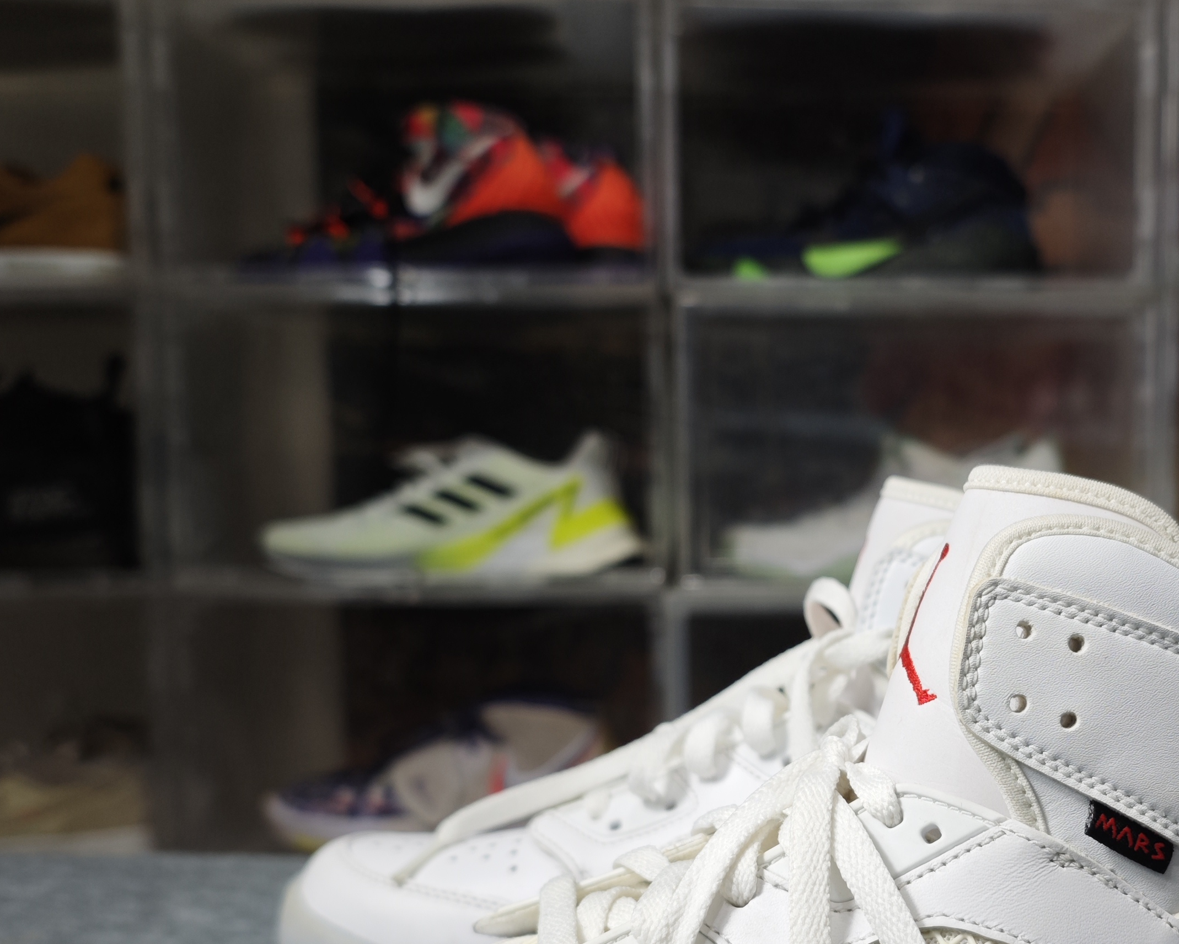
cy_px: 650
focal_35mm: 43
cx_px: 818
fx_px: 1501
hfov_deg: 42.1
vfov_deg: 34.5
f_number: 1.42
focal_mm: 6.68
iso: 100
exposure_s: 1/100
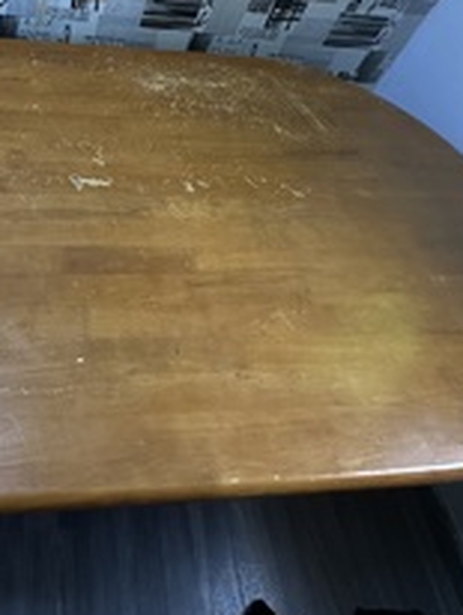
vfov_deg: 54.9
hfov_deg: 43.2
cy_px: 139
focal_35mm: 31
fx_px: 552
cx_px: 85
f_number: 2.2
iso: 400
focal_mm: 2.22
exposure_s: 1/60
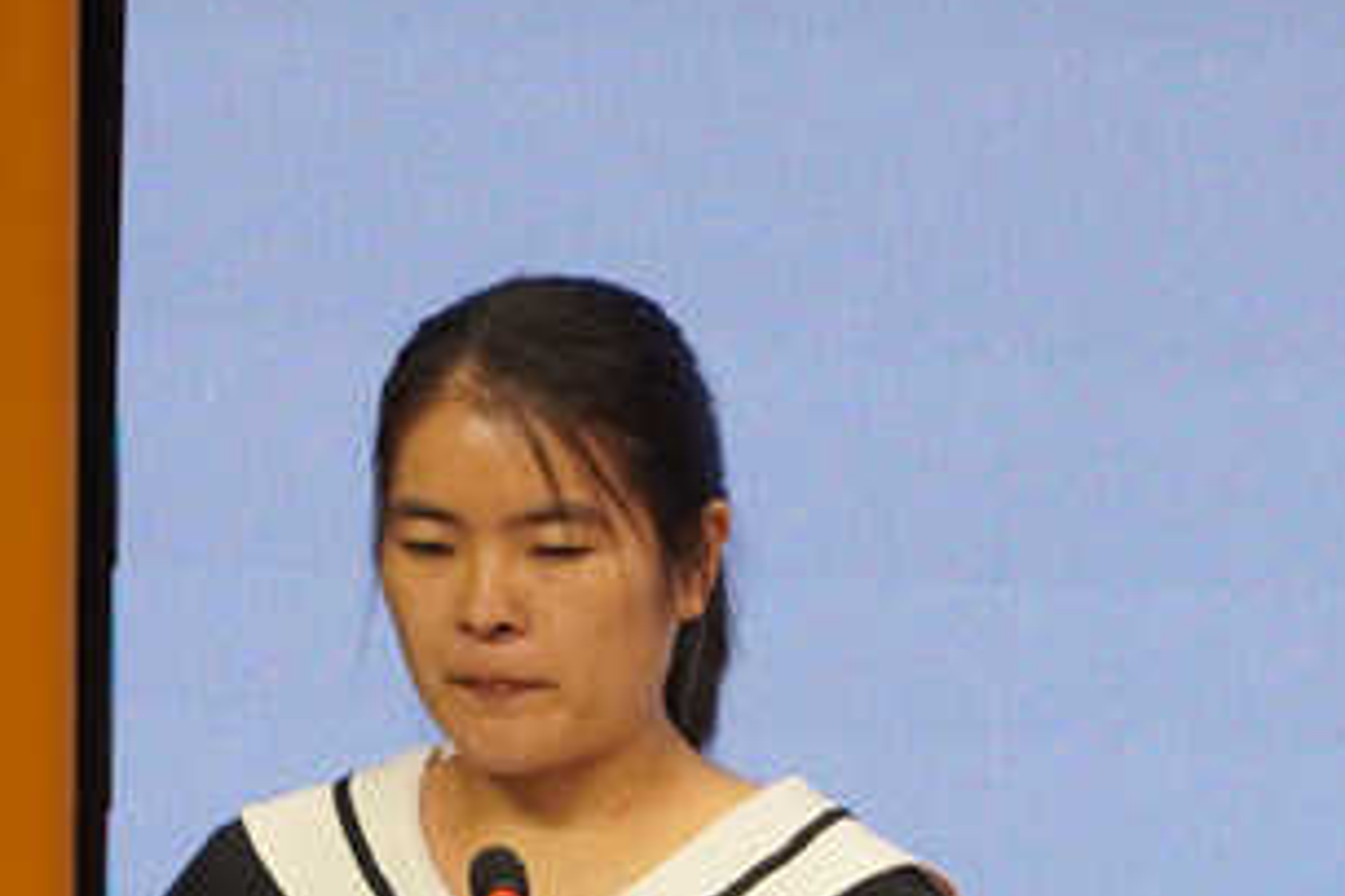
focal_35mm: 616
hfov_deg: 3.4
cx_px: 507
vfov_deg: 2.2
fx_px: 22988
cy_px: 1236
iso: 1000
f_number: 5.6
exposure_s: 1/200
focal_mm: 125
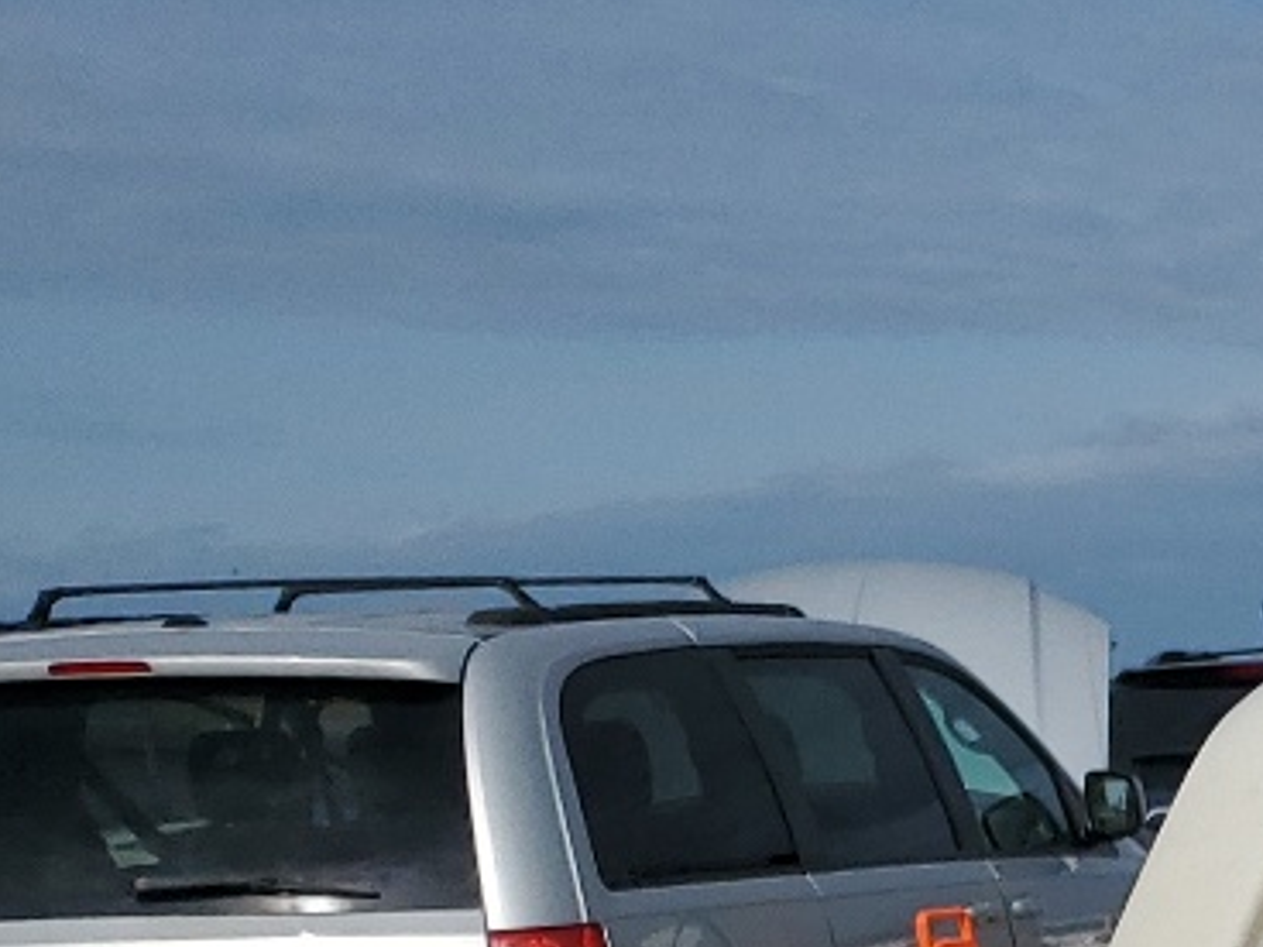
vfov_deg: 11.5
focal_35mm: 113
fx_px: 4123
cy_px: 2031
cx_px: 2605
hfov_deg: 14.3
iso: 50
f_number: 1.5
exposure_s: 1/10000
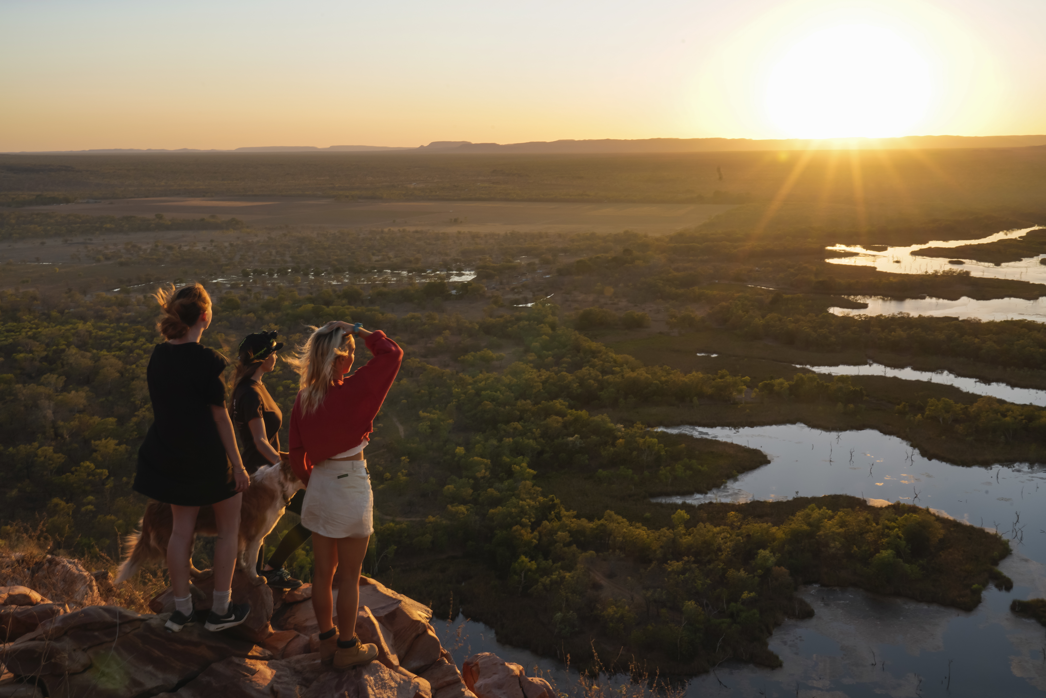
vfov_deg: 38.9
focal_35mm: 34
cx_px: 523
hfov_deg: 55.8
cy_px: 349
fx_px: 988
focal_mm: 34
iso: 200
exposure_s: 1/20
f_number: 22
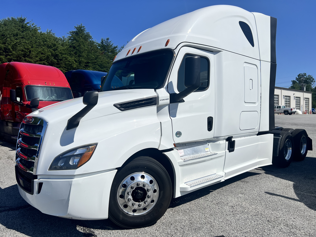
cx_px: 158
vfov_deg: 53.1
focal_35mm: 26
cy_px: 118
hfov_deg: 67.3
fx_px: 237
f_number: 1.5
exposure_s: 1/11364
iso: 50
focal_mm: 5.7
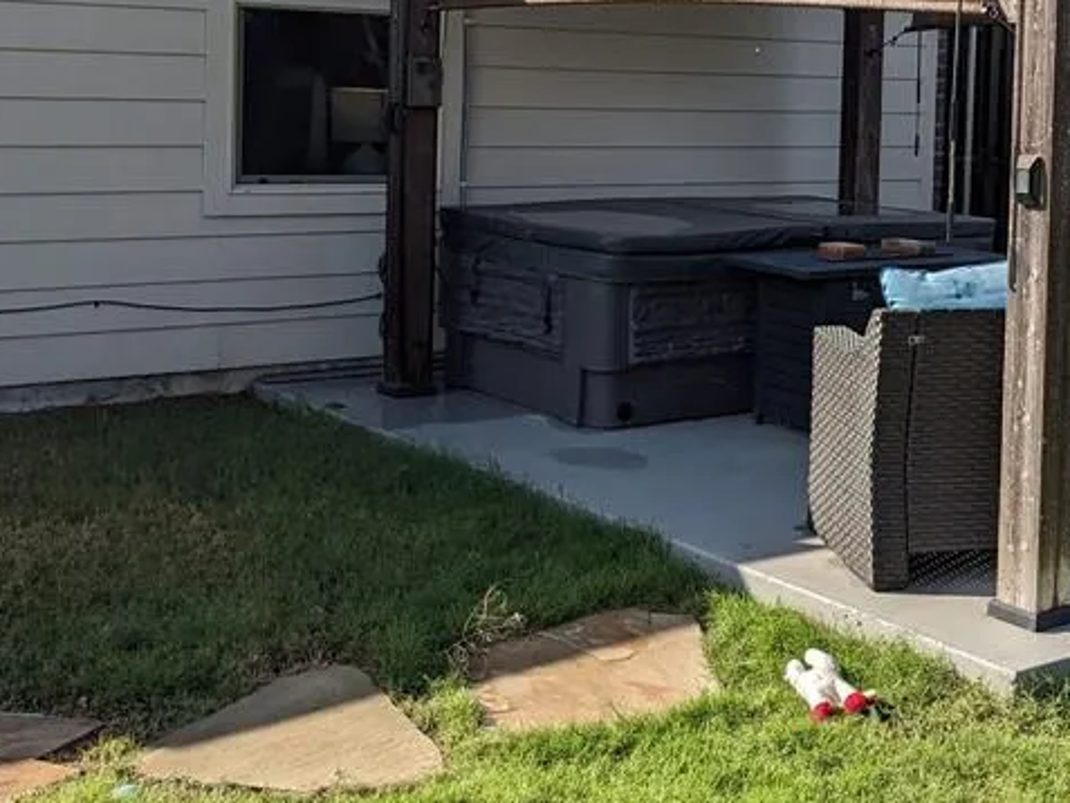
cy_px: 175
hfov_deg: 32.3
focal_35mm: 58
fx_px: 1793
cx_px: 864
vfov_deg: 24.9
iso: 55
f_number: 1.73
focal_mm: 4.38
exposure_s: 1/3906
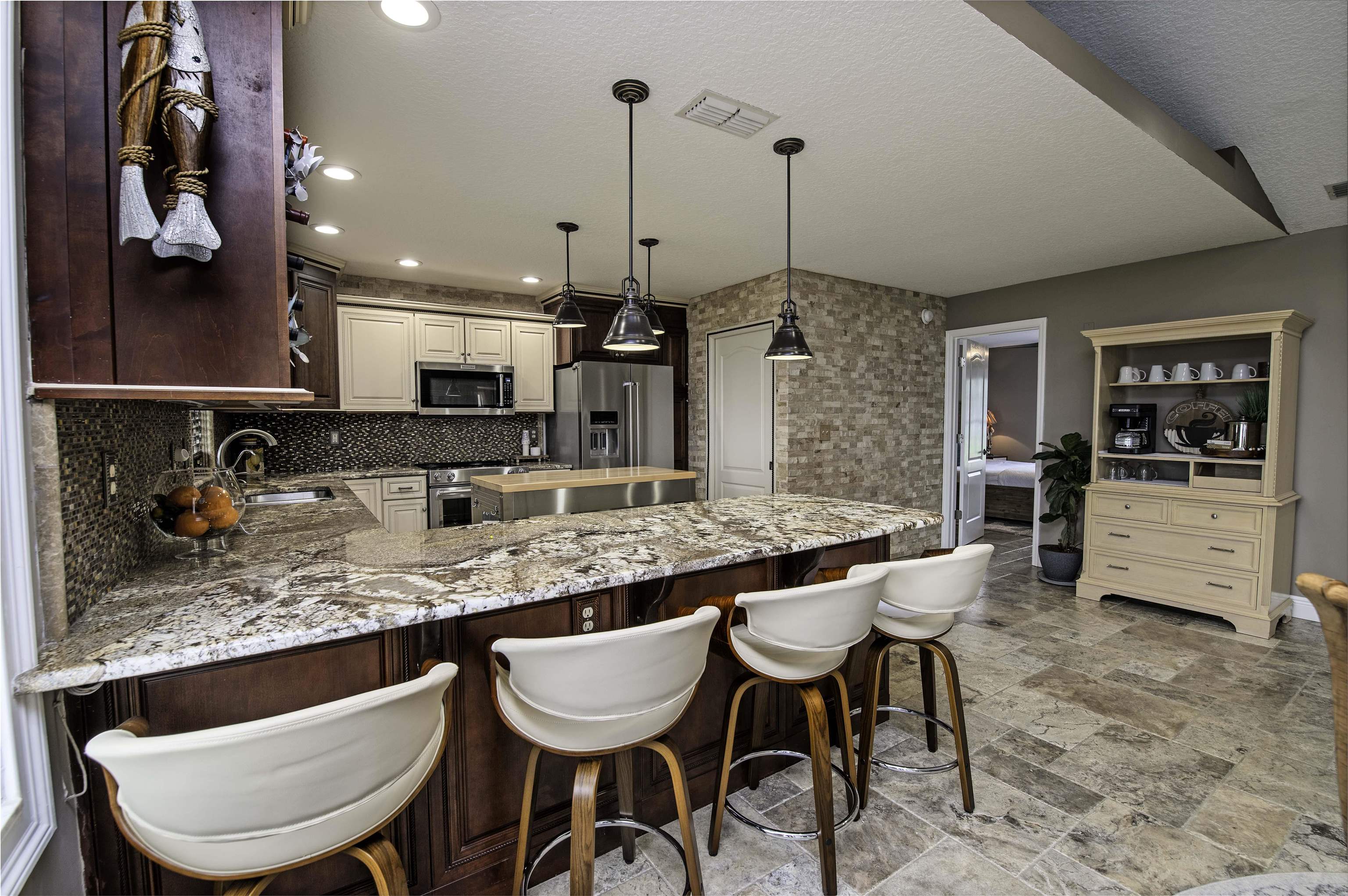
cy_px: 448
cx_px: 674
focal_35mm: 15
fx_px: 561
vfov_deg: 77.2
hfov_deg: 100.4
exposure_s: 1/100
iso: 320
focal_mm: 15
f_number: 5.6
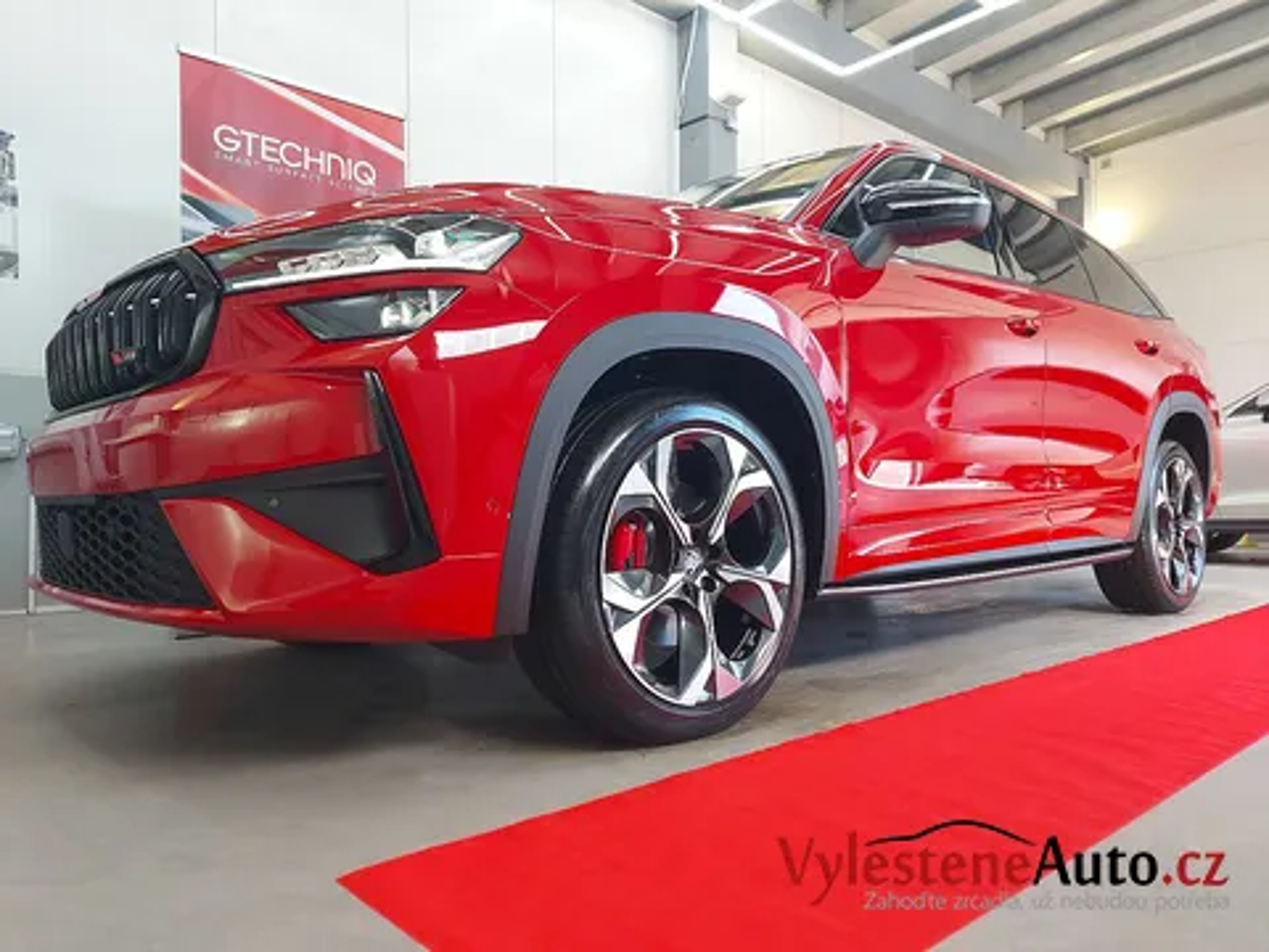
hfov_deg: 71.6
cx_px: 634
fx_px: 880
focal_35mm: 24
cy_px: 476
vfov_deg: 56.8
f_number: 1.8
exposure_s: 1/60
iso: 80
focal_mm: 5.23
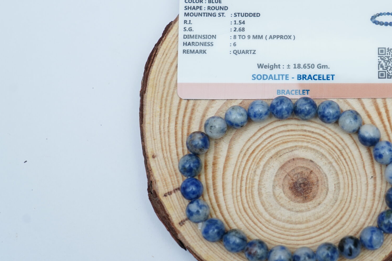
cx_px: 298
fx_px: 936
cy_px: 79
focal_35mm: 86
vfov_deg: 15.8
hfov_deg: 23.4
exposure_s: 1/125
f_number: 6.3
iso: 400
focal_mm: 50
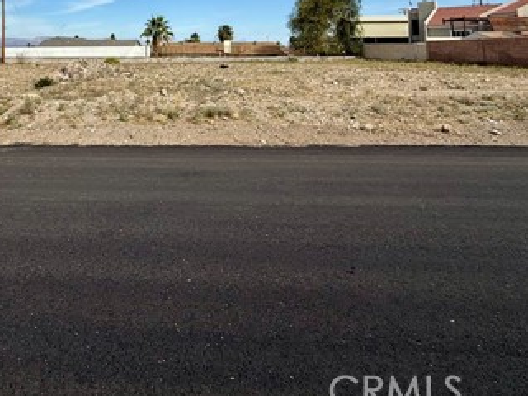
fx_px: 427
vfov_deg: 43.9
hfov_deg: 60.7
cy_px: 18
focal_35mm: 28
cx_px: 147
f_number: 2.2
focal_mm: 2.22
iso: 50
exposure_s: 1/2976
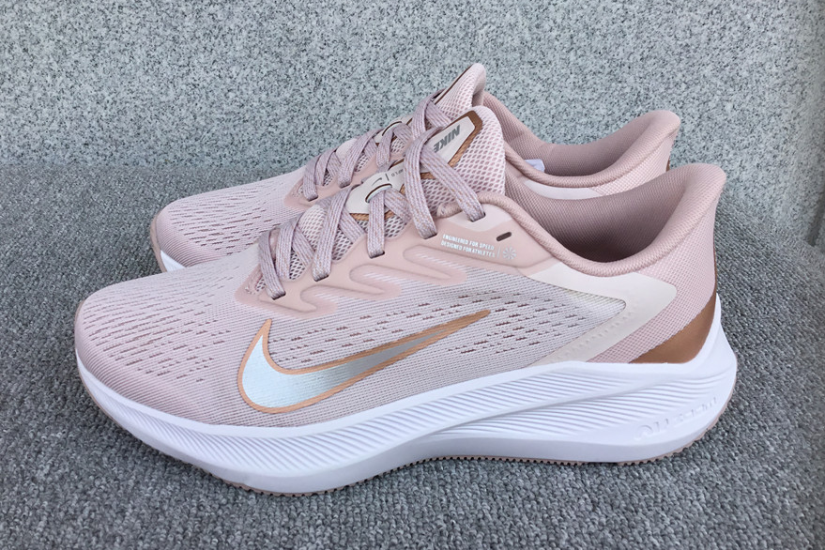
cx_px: 407
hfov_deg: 57.2
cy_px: 283
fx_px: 756
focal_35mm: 33
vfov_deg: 40.0
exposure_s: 1/637
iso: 25
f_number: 2.4
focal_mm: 3.3
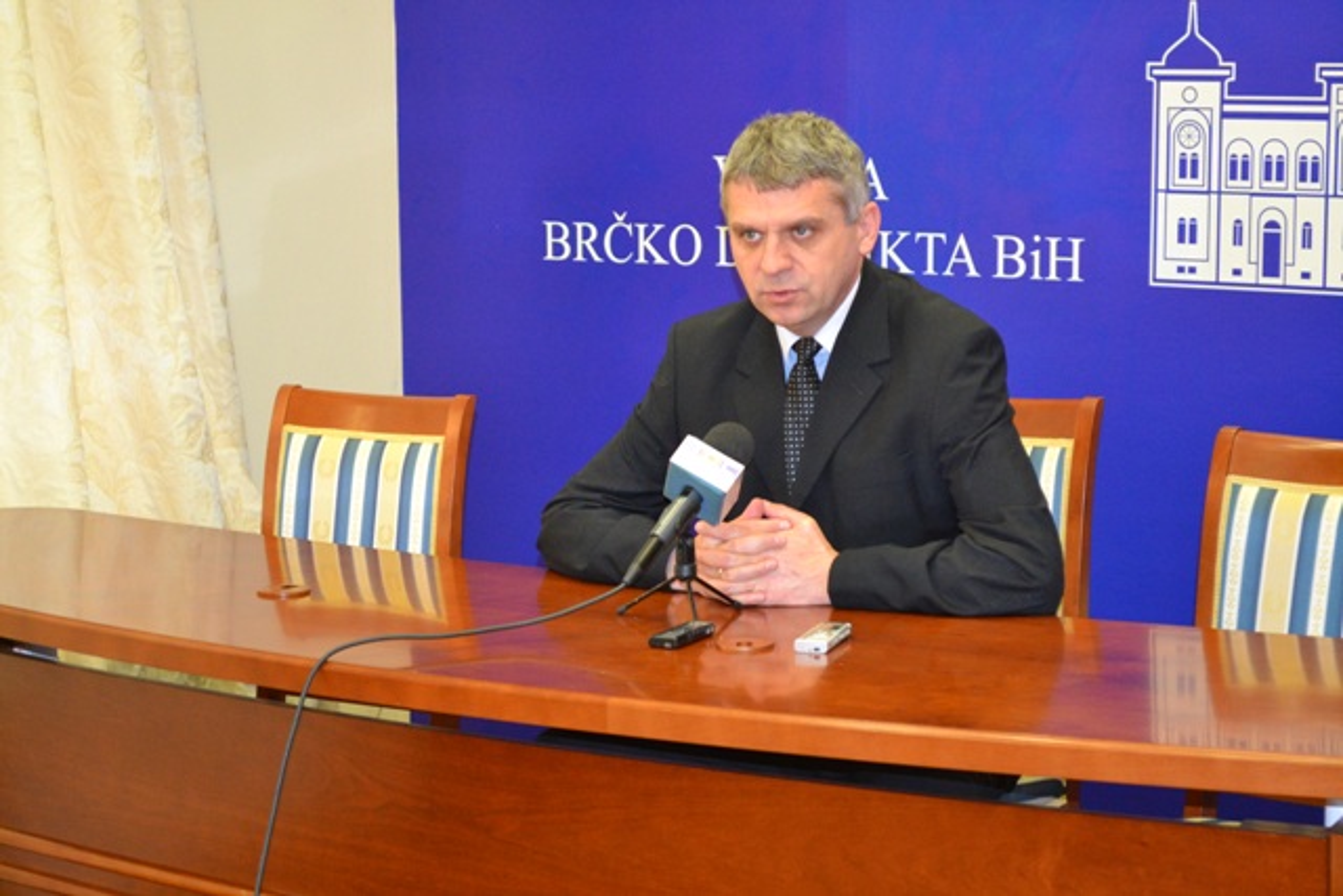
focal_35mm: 82
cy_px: 448
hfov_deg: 24.6
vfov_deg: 16.6
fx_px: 3078
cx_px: 672
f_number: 5.6
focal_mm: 55
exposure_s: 1/60
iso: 2200
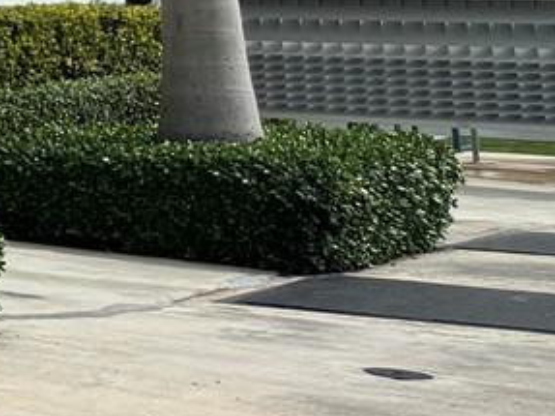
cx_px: -893
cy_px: -424
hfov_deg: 11.4
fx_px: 2148
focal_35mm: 134
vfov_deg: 10.2
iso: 80
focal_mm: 6.76
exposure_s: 1/4049
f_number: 1.78
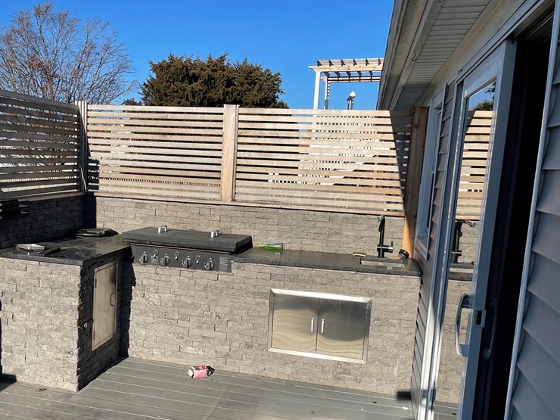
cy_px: 251
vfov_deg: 39.5
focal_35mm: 36
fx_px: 582
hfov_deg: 50.4
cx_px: 183
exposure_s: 1/5376
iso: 32
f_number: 1.6
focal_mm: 5.1
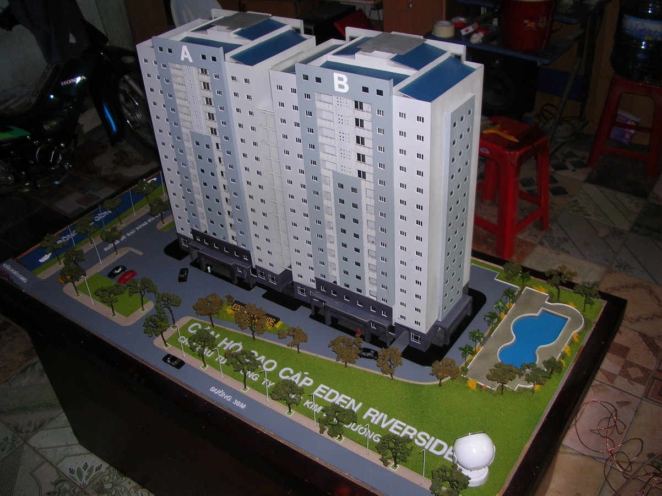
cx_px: 331
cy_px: 248
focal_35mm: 35
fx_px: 669
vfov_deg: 40.7
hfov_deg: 52.7
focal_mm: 5.8
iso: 50
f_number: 2.8
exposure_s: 1/60.1
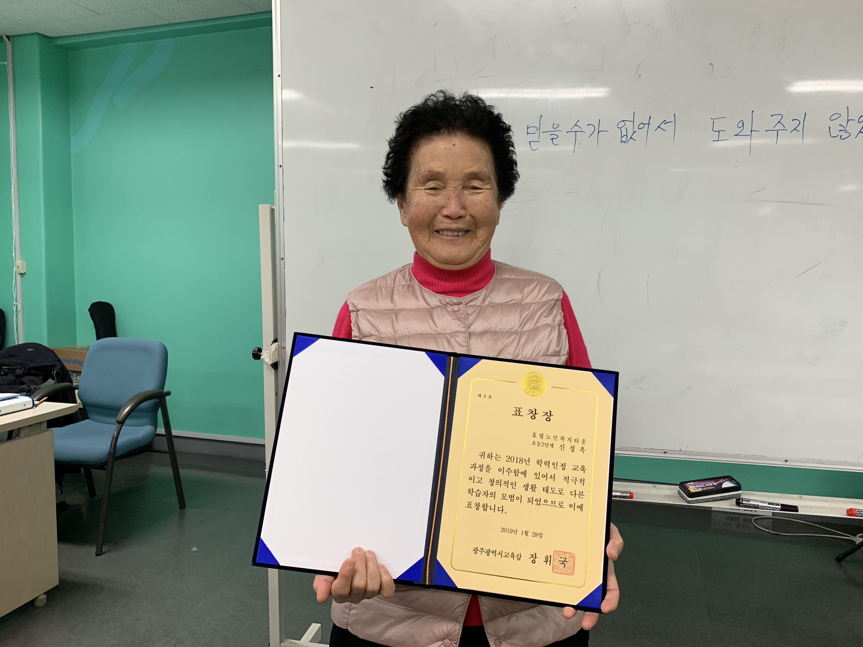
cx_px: 432
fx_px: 648
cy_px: 324
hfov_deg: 67.3
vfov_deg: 53.1
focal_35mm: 26
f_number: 1.8
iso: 80
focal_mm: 4.25
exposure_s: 1/60
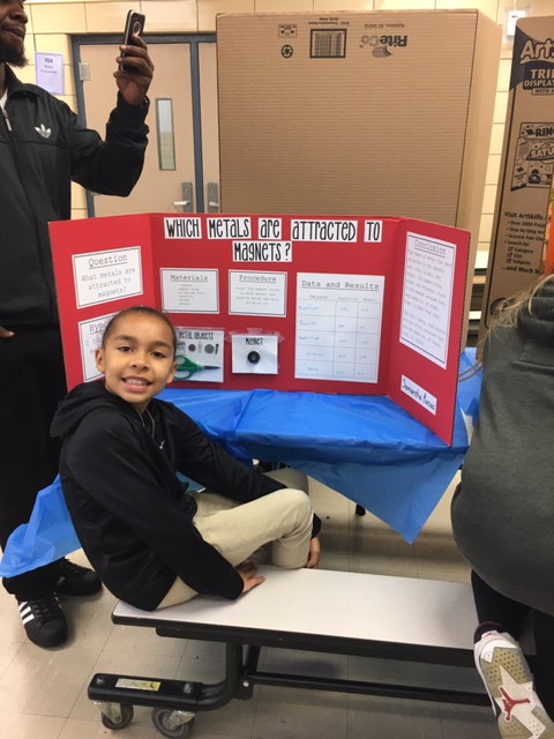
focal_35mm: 29
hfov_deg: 48.2
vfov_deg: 61.7
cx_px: 277
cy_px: 370
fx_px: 619
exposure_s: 1/30
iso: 40
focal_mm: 4.15
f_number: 2.2
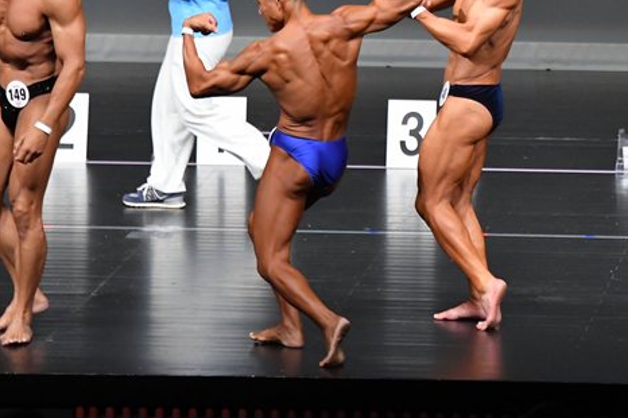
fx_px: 6955
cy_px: 73
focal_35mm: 399
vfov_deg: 3.4
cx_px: 518
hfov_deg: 5.2
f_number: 5.6
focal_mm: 160
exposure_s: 1/400
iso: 5000
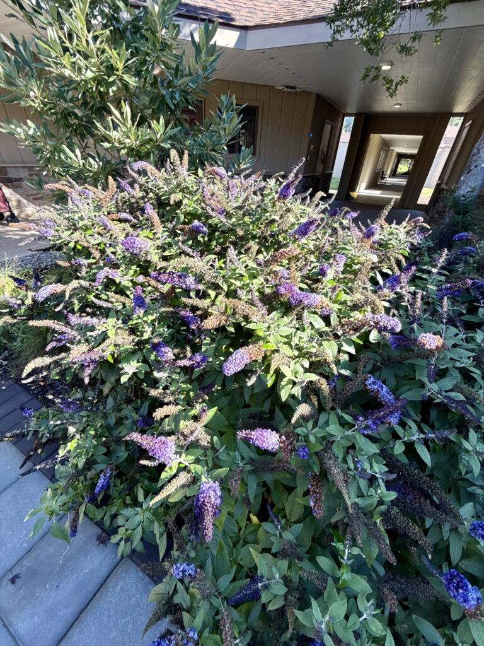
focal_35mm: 14
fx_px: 261
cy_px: 323
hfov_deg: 85.7
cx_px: 242
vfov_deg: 102.1
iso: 50
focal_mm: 2.22
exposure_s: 1/228
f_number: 2.2
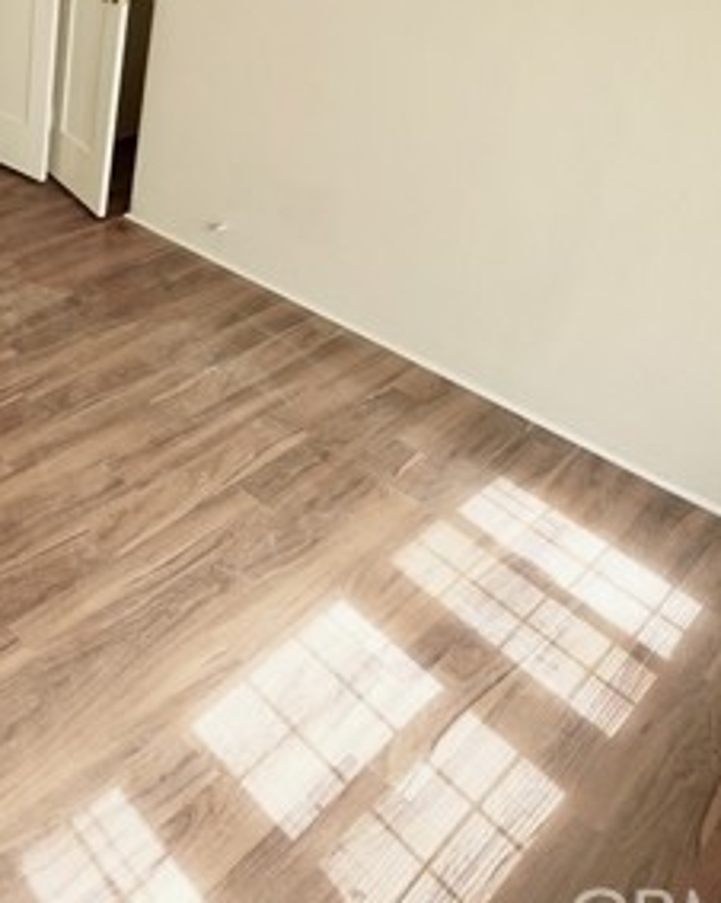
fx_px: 908
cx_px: -29
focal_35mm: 34
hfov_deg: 37.7
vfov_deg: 51.6
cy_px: 282
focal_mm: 16
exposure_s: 1/60
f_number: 4
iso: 800
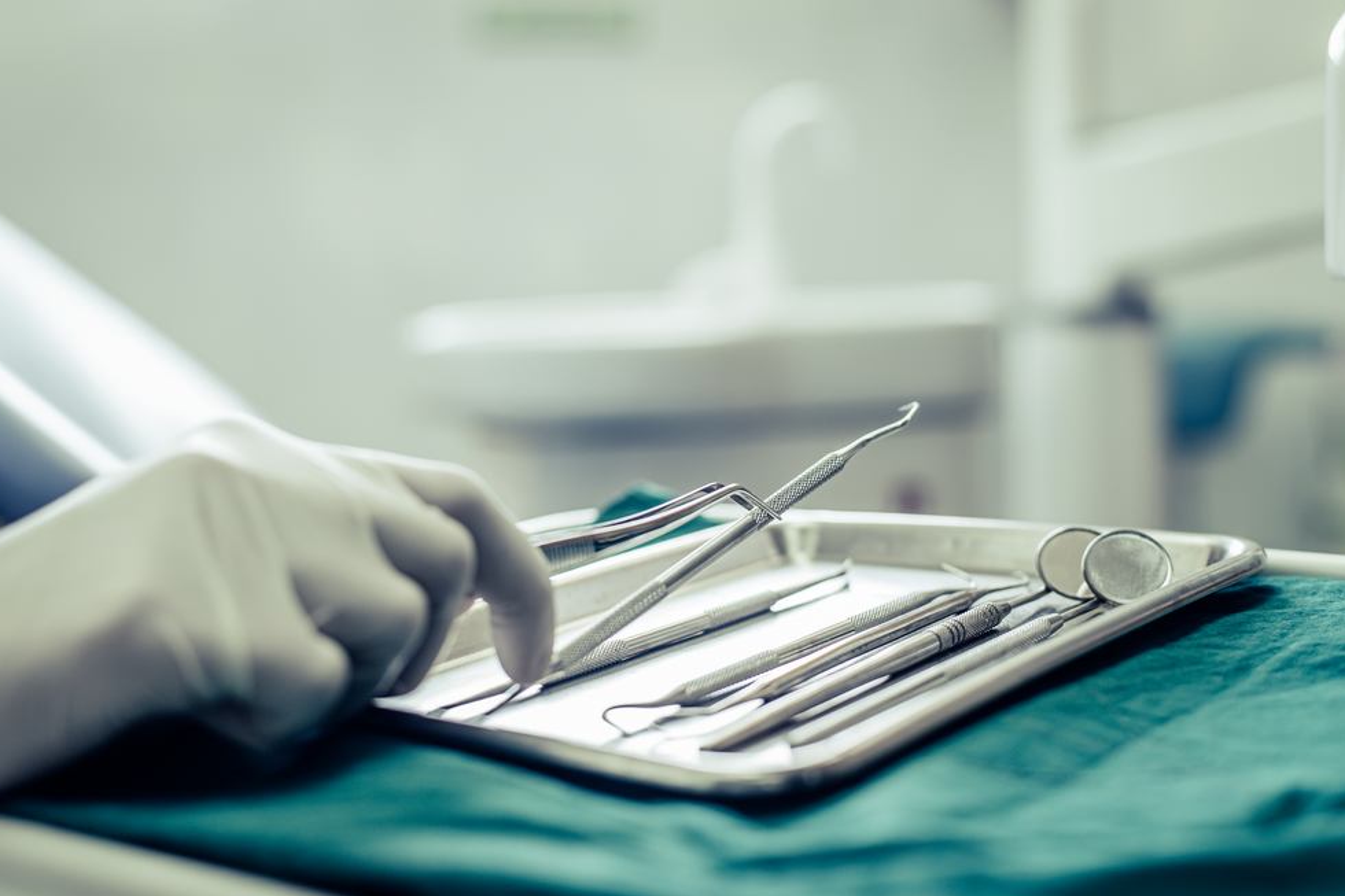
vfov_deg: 26.5
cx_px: 664
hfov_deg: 38.9
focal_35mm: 51
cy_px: 455
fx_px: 1905
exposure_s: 1/80
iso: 400
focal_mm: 50
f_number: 2.8
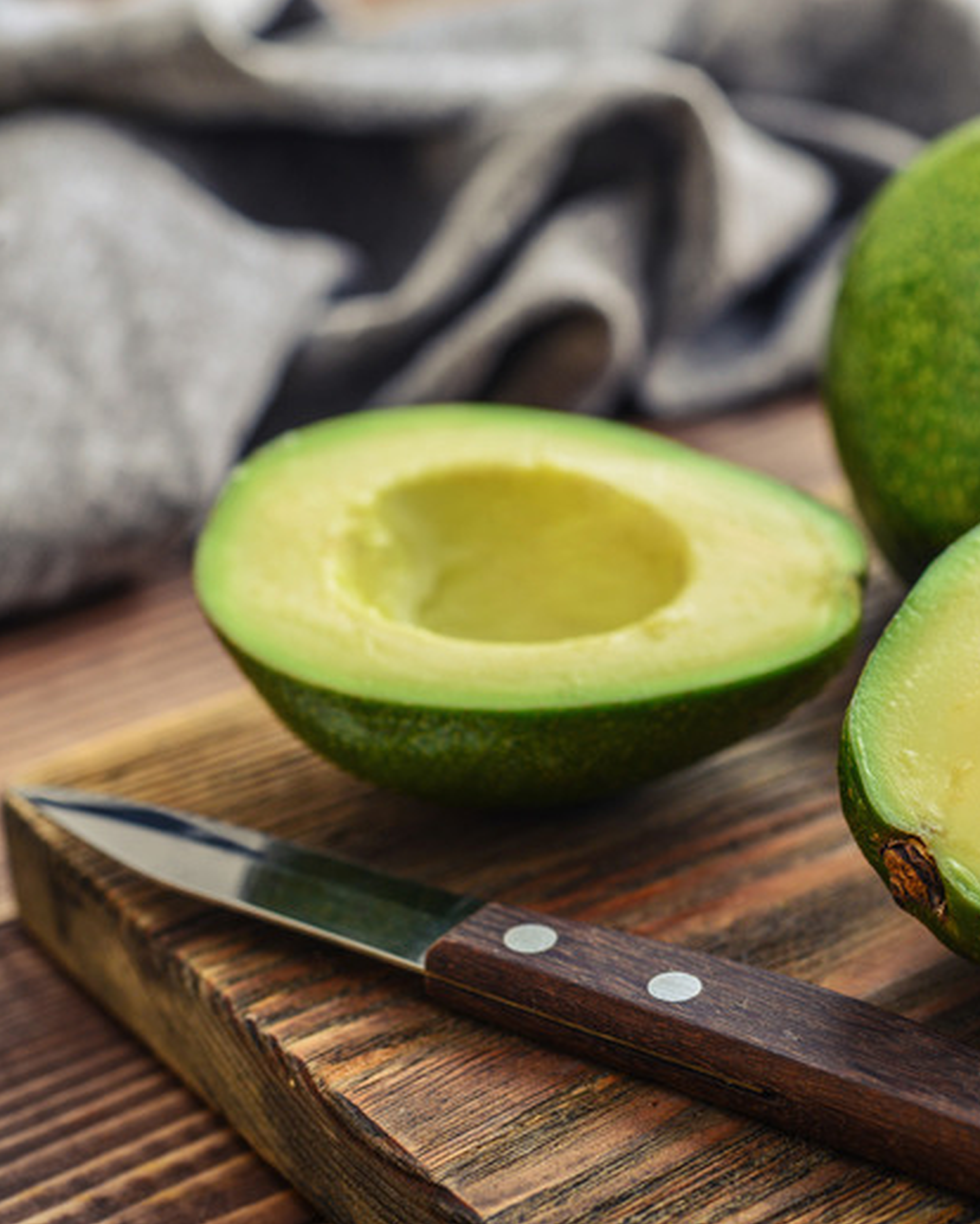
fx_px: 3080
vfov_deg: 22.5
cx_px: 819
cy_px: 610
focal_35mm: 85
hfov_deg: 17.9
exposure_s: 1/160
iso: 200
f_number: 6.3
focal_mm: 60
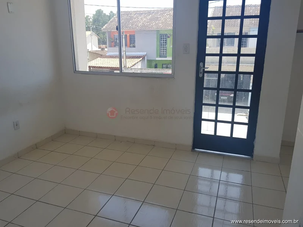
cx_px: 152
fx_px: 228
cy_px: 114
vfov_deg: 53.1
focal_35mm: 26
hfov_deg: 67.3
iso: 40
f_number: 1.7
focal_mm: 4.2
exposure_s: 1/526
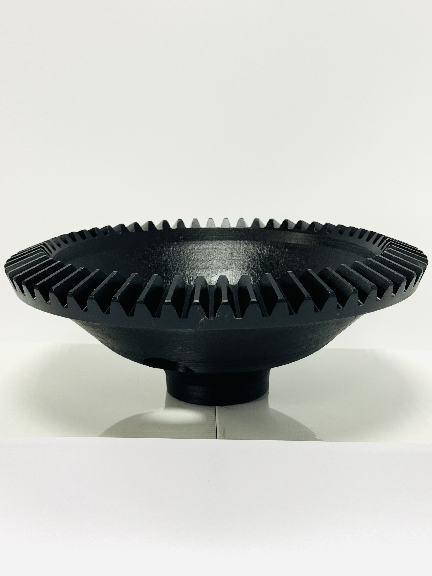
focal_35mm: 48
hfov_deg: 30.3
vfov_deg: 39.7
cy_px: 288
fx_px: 799
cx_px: 216
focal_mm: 6.76
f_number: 1.78
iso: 80
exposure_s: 1/100
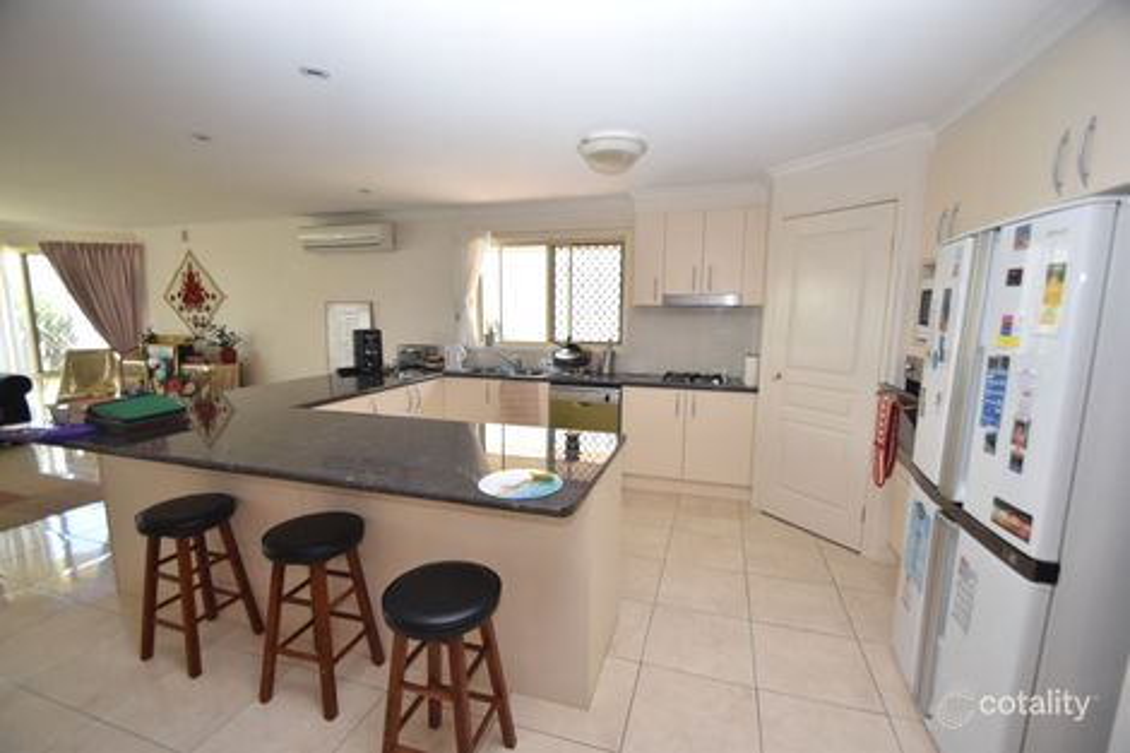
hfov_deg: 100.4
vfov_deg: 77.3
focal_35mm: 15
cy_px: 376
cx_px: 565
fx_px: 471
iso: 400
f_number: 4.5
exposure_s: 1/80
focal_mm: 10
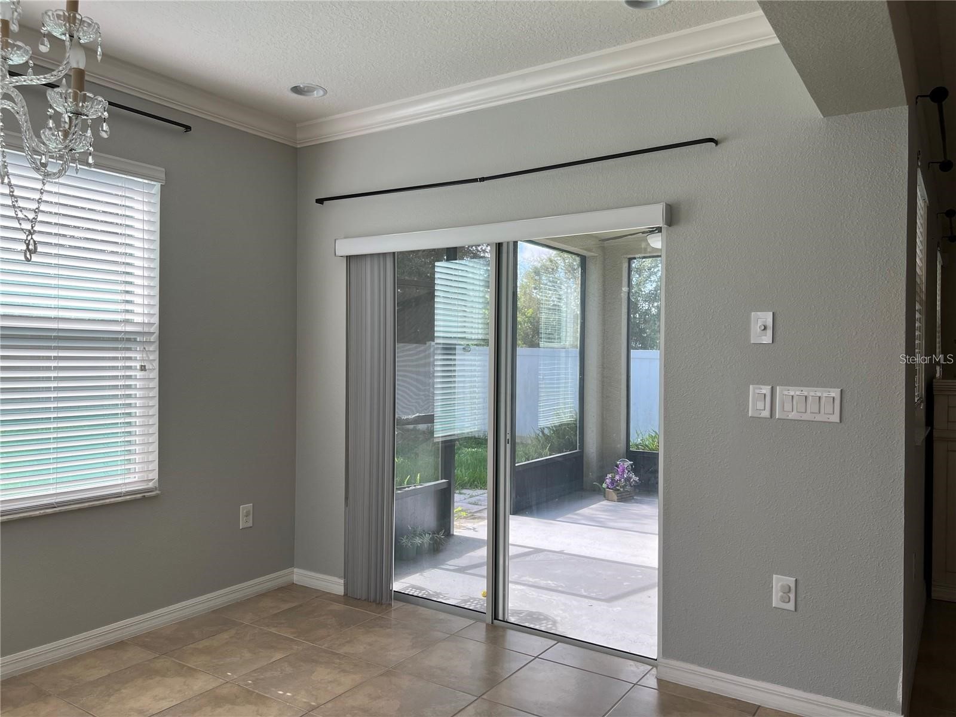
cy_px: 358
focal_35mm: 26
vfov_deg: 53.1
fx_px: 718
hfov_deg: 67.3
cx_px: 478
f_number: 1.5
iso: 50
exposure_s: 1/245
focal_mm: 5.7
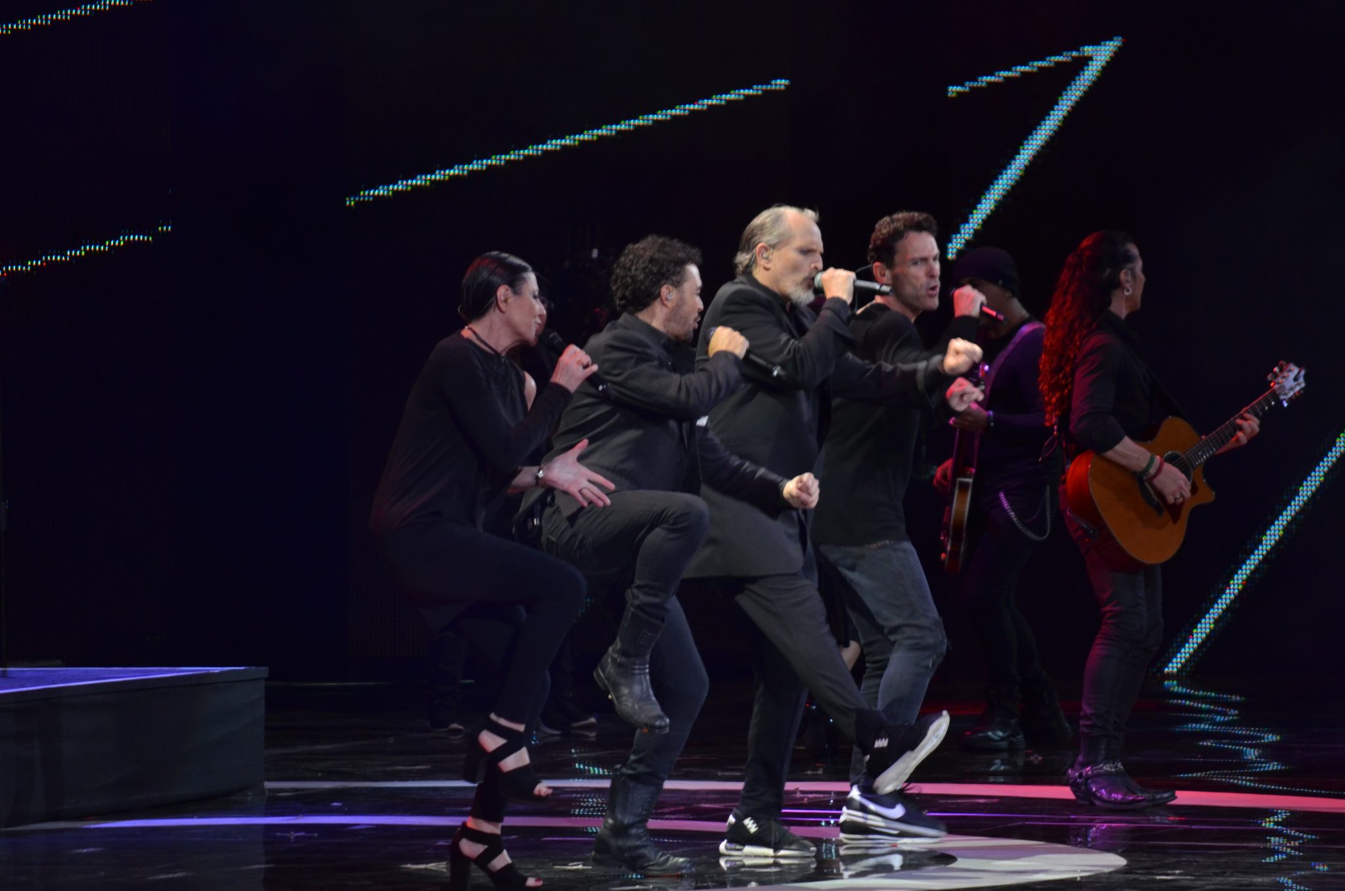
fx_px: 11184
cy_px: 446
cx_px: 672
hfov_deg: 6.9
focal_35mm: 300
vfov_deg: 4.6
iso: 1000
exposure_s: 1/125
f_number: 5.6
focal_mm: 200
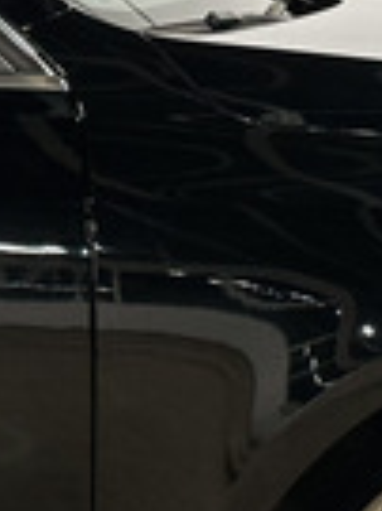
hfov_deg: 6.9
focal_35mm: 214
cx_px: 348
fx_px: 3154
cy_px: 291
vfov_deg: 9.3
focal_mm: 6.86
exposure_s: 1/50
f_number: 1.8
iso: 200
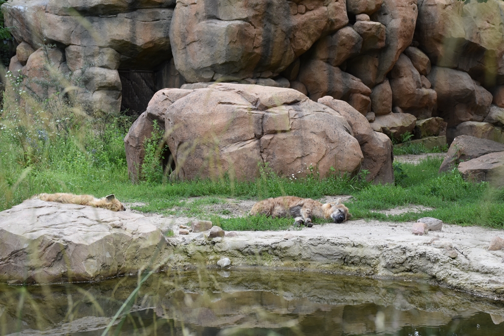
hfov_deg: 28.1
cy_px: 168
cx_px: 252
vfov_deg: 18.9
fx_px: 1008
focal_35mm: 72
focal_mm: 48
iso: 400
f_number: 7.1
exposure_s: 1/200
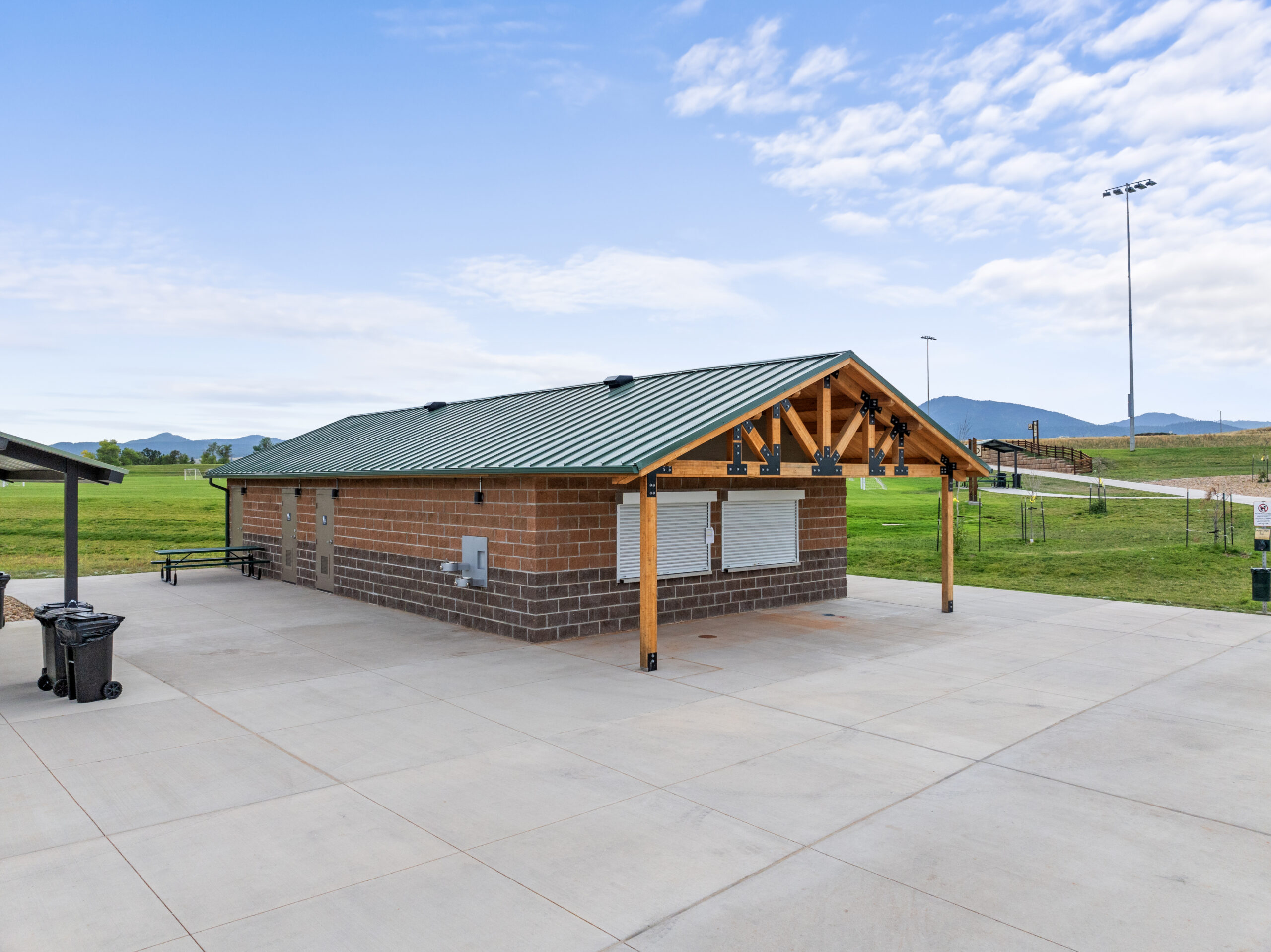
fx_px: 881
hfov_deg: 71.6
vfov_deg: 56.8
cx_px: 636
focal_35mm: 24
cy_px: 476
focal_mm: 12.29
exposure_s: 1/4000
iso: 250
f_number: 2.8
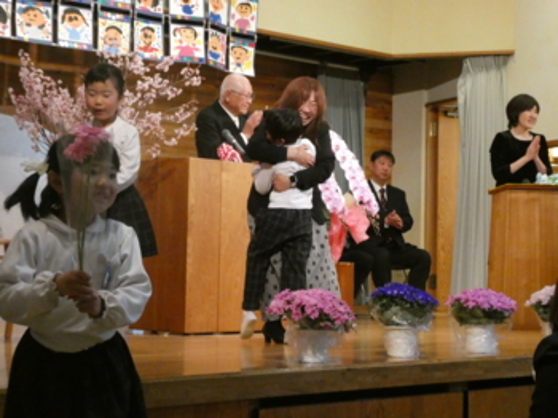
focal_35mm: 74
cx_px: 279
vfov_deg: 19.9
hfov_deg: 26.3
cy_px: 209
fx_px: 1192
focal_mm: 13.2
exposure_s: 1/80
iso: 1600
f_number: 4.6
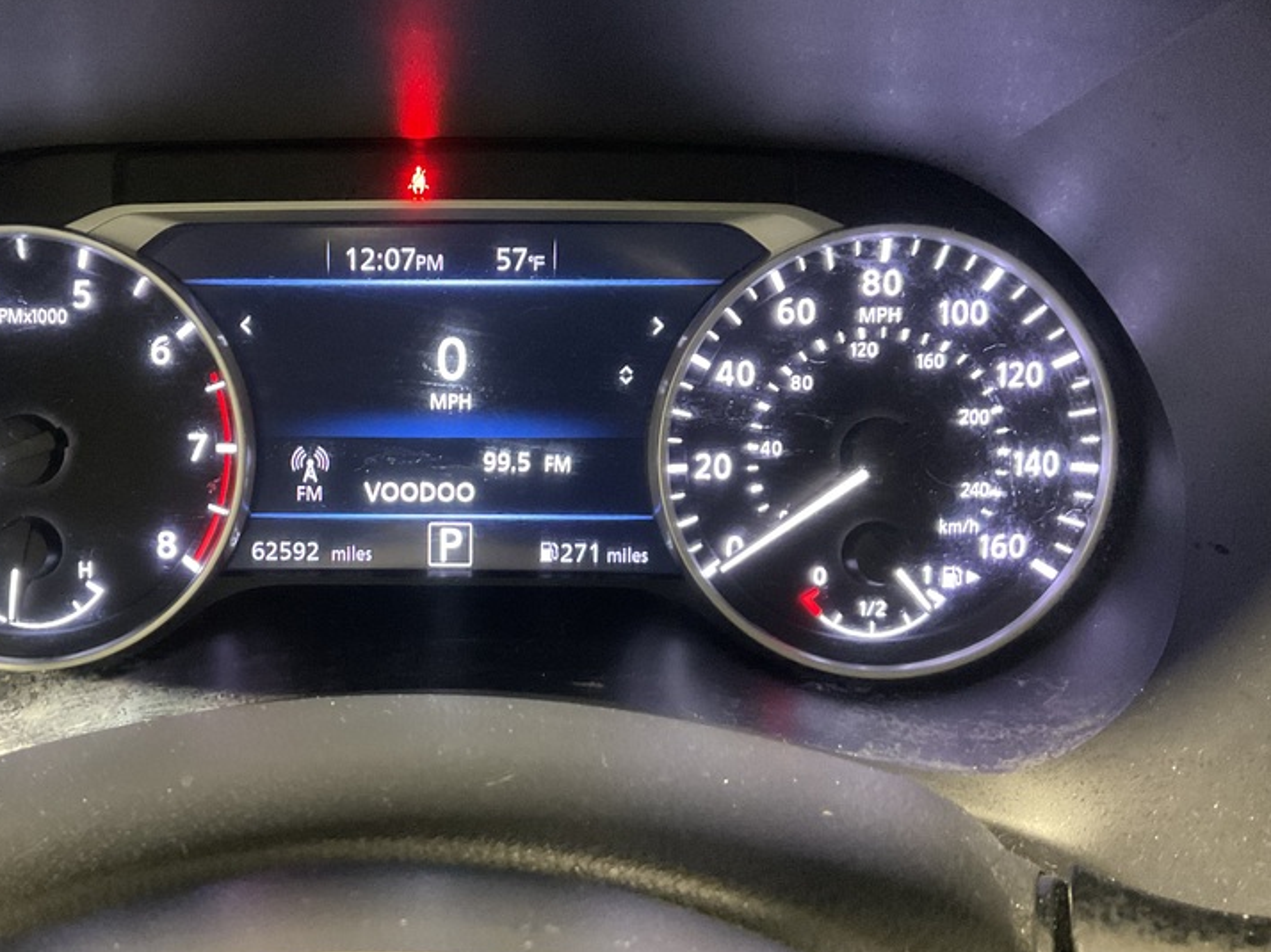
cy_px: 502
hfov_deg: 47.2
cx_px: 431
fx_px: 1431
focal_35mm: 39
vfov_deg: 36.8
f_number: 1.8
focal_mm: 3
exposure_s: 1/30
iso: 500
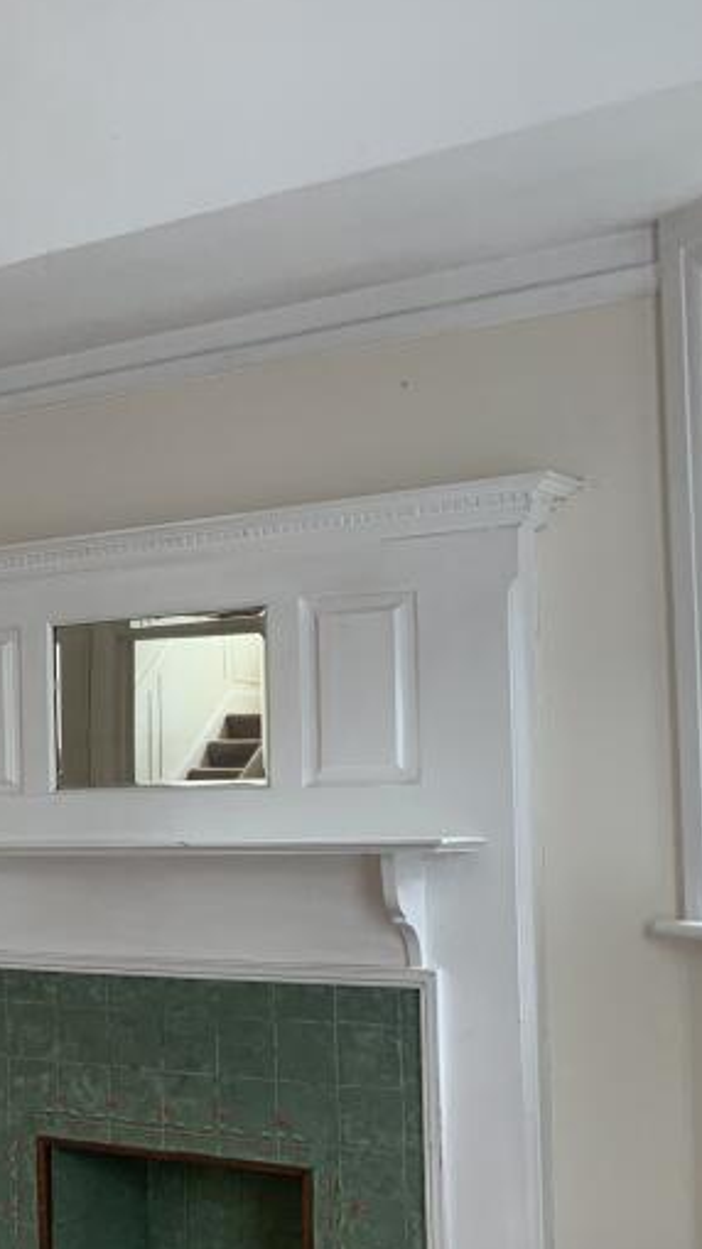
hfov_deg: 17.5
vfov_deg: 36.3
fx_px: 1888
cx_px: -523
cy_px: 807
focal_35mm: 57
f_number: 1.8
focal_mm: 4.25
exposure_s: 1/50
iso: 50
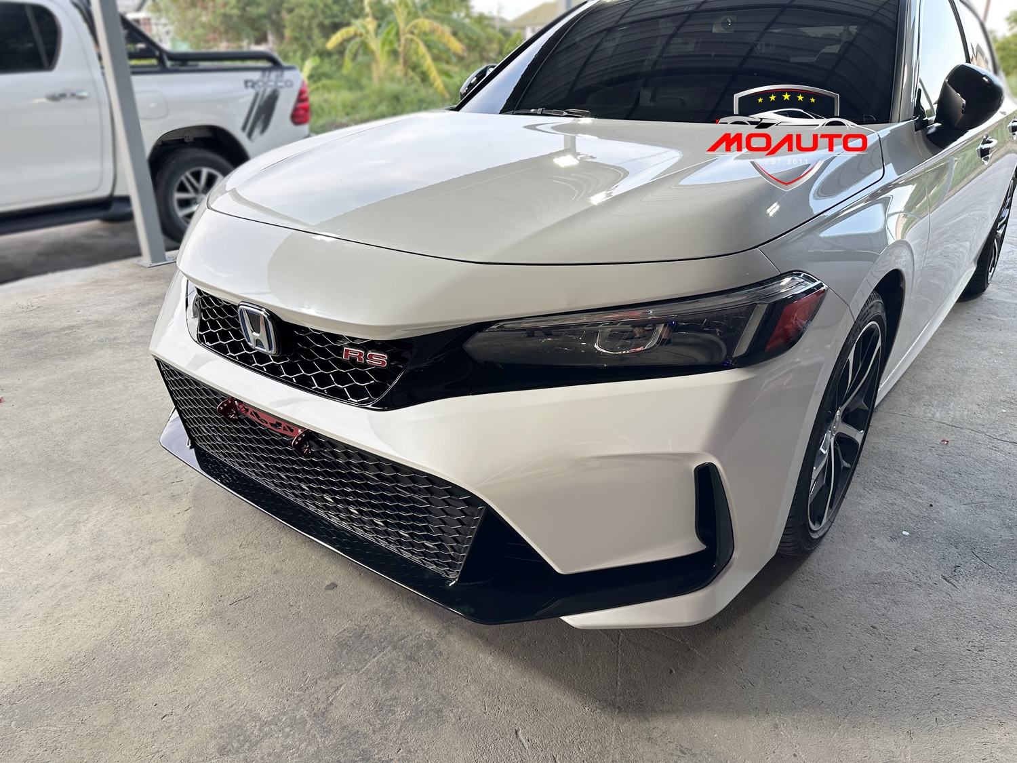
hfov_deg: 71.6
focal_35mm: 24
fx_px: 705
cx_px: 508
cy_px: 382
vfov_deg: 56.8
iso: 64
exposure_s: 1/100
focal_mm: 6.86
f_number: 1.78
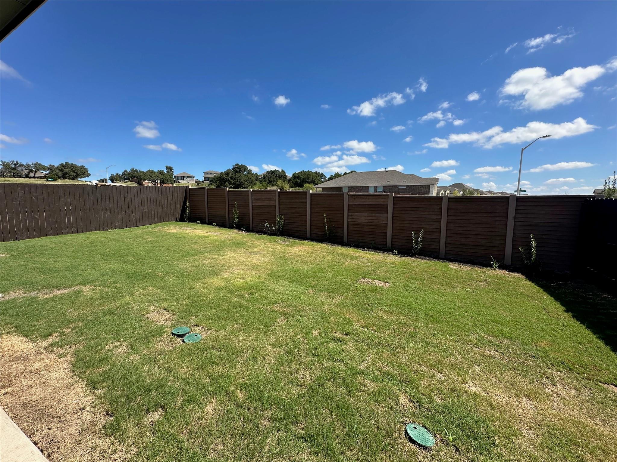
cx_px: 308
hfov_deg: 102.1
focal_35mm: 14
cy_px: 231
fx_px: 250
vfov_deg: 85.7
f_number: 2.2
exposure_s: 1/1531
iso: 40
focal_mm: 2.22
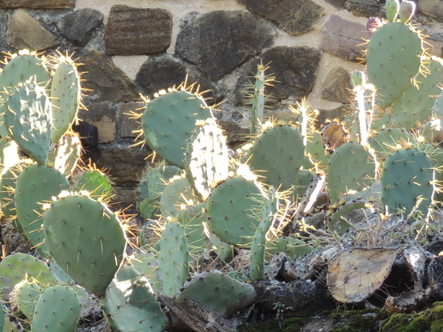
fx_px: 2661
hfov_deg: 9.5
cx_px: 49
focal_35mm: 208
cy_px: 194
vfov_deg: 7.1
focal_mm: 16
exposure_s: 1/100
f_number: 4.1
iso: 140
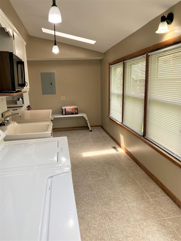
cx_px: 90
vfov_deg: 67.3
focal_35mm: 26
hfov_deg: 53.1
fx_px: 181
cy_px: 120
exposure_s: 1/159
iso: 32
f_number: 1.8
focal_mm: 4.25
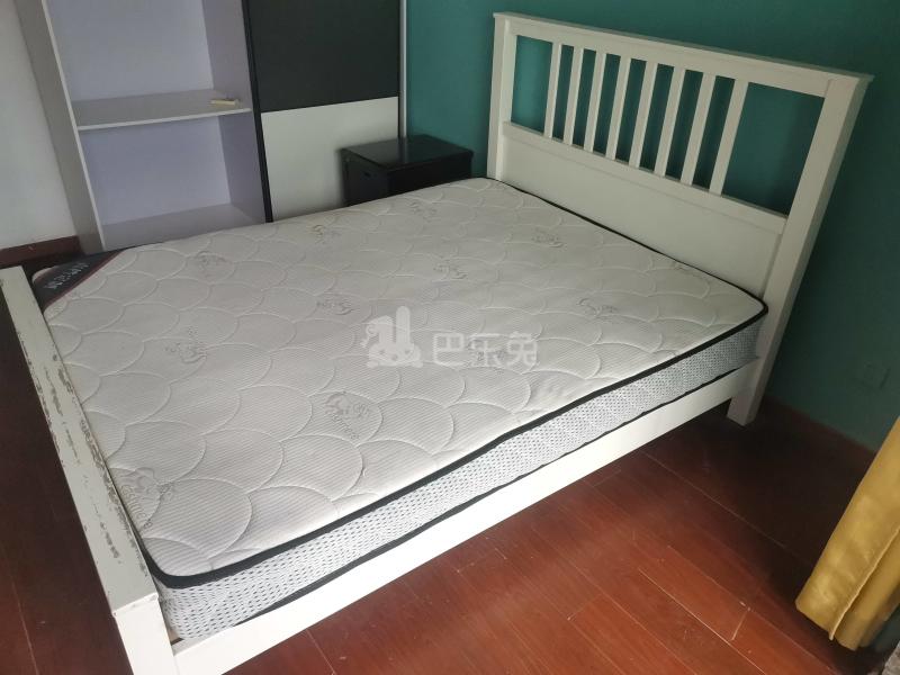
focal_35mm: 26
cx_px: 450
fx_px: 676
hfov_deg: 67.3
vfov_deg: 53.1
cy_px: 338
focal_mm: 4.75
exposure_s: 1/100
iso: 320
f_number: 1.8
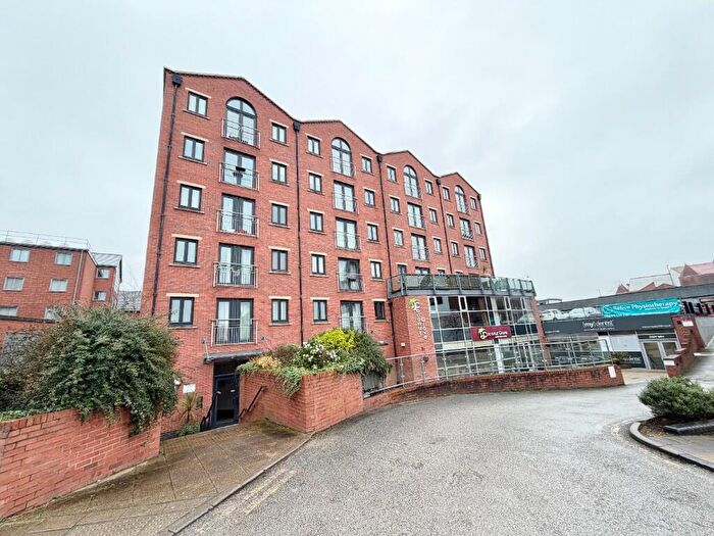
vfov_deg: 85.7
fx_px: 289
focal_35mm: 14
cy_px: 268
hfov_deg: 102.1
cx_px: 357
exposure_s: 1/191
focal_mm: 2.22
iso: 40
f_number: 2.2
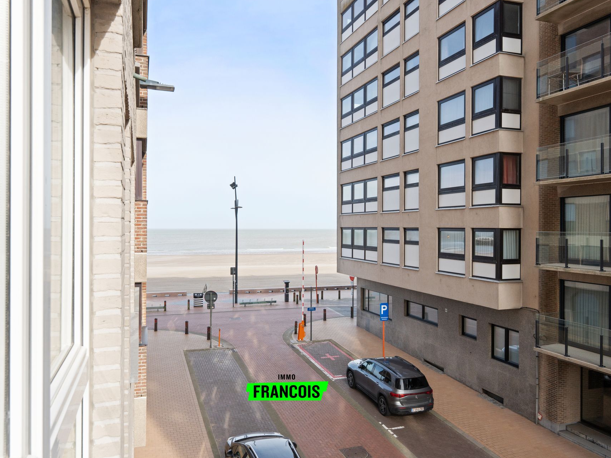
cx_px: 289
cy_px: 226
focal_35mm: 28
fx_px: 494
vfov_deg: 49.7
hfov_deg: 63.4
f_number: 11
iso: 320
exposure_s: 1/320
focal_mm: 25
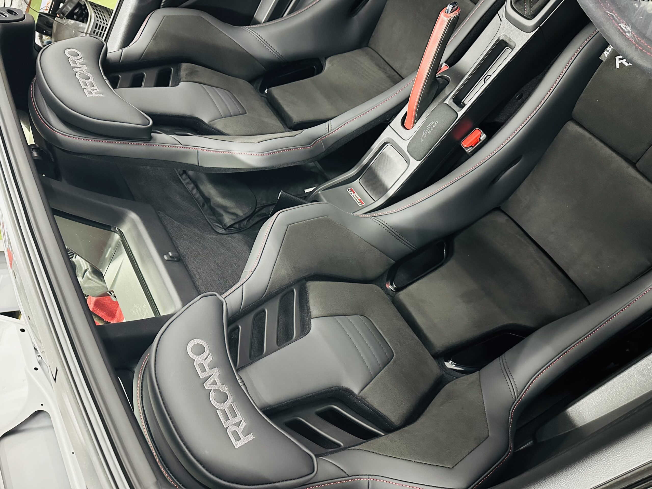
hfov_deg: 71.6
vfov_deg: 56.8
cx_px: 326
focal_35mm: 24
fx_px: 452
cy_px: 244
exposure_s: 1/30
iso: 800
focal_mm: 6.86
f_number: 1.78
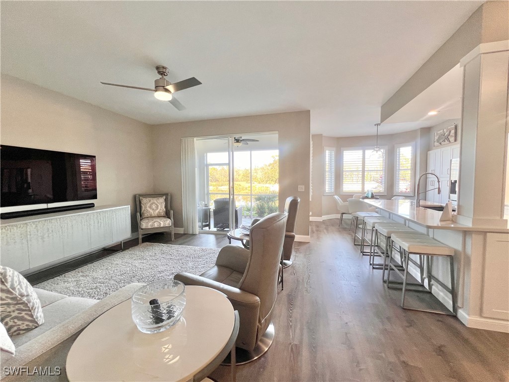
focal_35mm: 13
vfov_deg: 89.9
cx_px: 254
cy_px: 191
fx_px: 191
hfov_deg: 106.2
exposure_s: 1/120
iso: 80
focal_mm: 1.57
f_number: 1.8
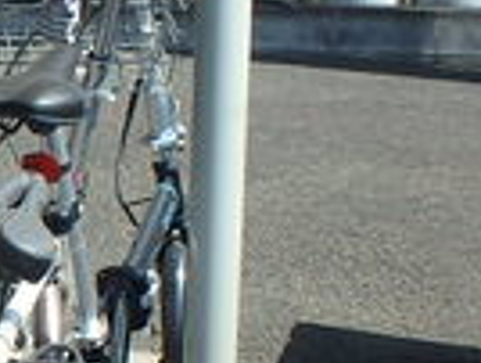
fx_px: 1392
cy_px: 252
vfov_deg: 14.8
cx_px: -370
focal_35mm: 100
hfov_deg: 16.6
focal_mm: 3.7
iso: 125
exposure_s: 1/800
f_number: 3.5
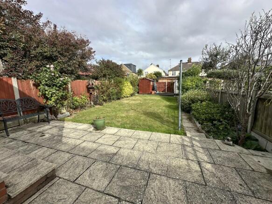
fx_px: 110
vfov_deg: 85.7
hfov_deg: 102.1
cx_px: 136
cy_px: 102
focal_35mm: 14
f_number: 2.2
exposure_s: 1/1366
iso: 40
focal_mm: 2.22
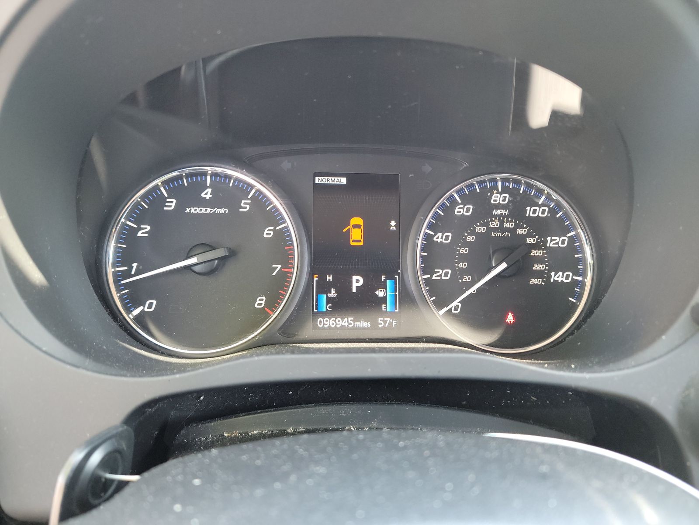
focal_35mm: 24
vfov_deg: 56.8
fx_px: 485
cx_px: 350
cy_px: 262
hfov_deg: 71.6
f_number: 1.8
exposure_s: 1/59
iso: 725
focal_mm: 6.7
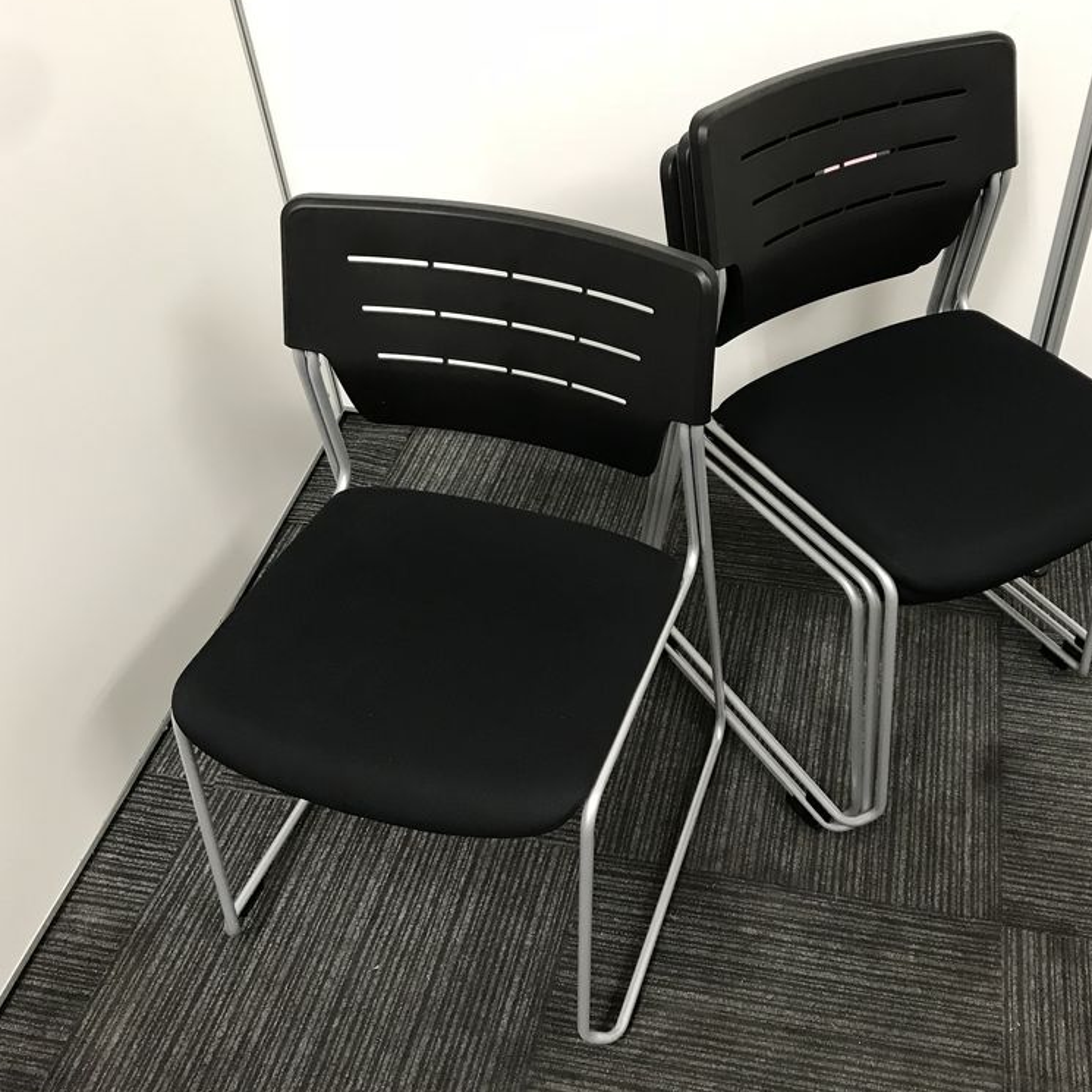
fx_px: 1213
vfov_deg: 48.5
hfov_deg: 48.0
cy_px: 542
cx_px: 680
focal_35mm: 34
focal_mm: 3.99
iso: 64
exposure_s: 1/15
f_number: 1.8
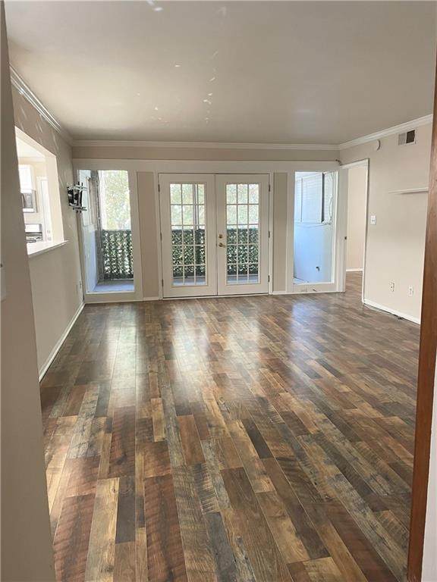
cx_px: 218
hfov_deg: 53.1
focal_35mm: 26
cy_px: 291
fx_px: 438
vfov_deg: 67.3
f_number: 1.6
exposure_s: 1/60
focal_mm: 4.2
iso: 500
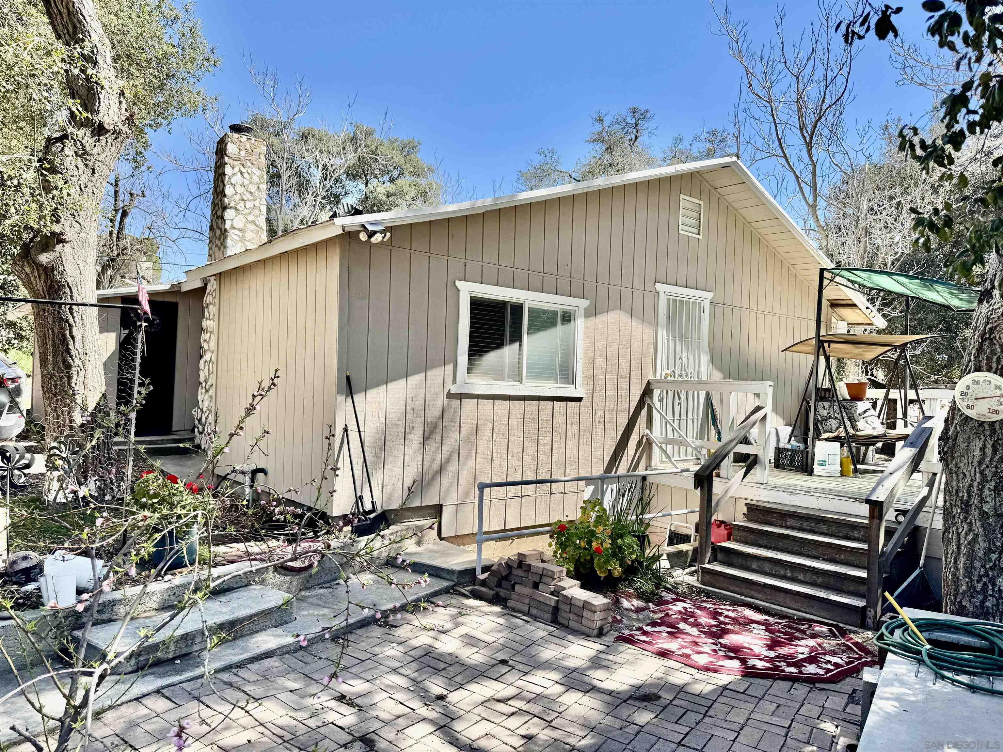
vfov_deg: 56.8
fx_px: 695
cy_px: 376
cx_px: 502
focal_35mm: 24
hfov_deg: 71.6
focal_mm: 6.76
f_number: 1.78
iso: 80
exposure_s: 1/1980
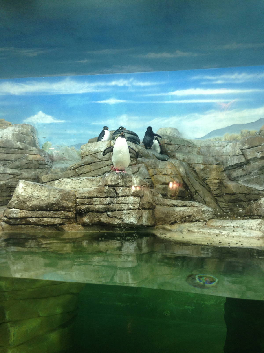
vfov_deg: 55.4
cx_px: 132
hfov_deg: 42.9
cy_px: 176
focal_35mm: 33
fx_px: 336
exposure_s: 1/20
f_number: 2.4
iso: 100
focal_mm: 4.13
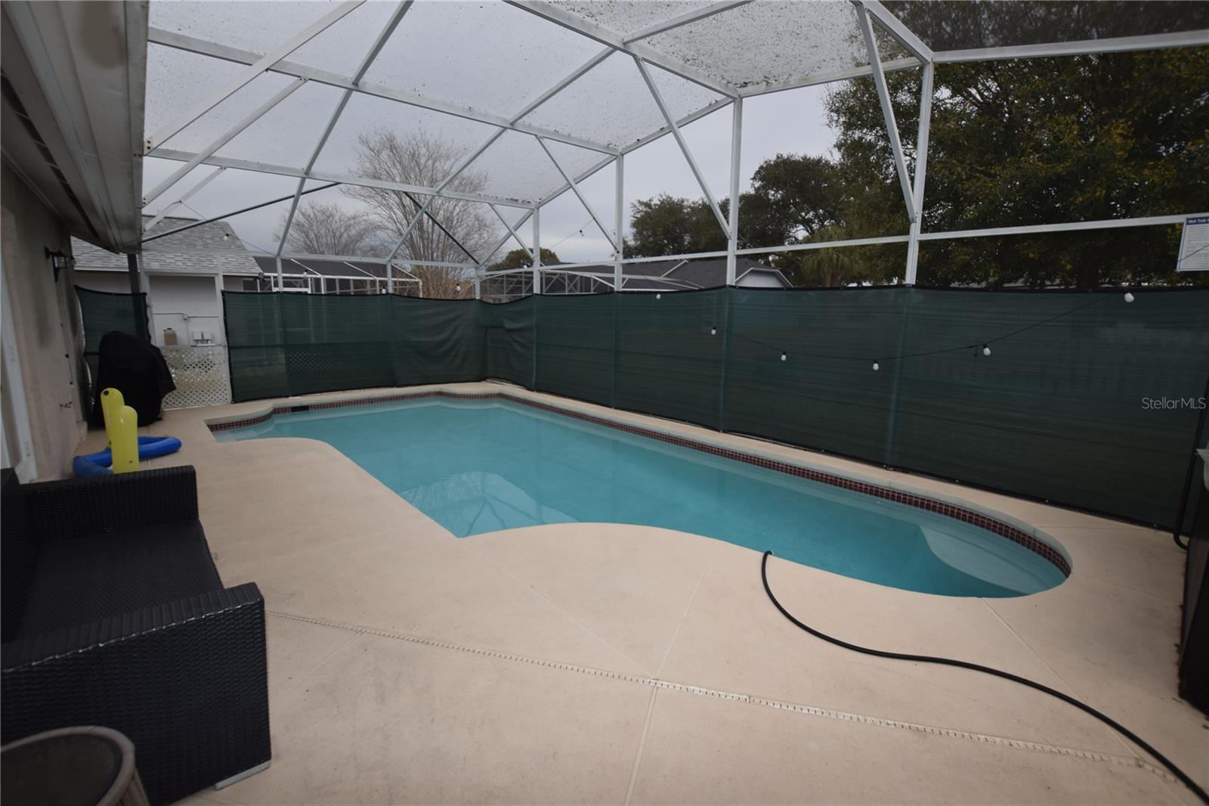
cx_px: 604
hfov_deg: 100.4
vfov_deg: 77.3
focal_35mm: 15
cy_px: 403
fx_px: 504
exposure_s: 1/200
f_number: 7.1
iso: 100
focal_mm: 10
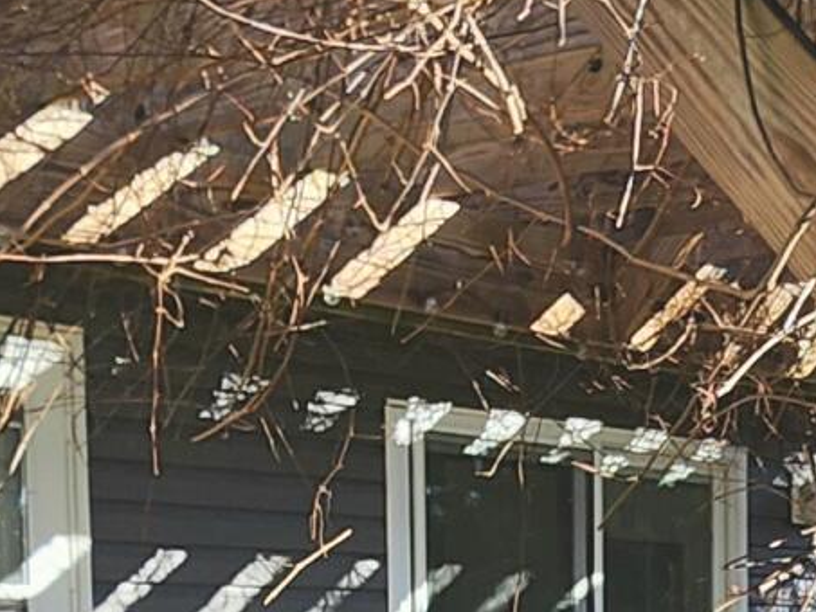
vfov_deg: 15.9
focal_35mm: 86
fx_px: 2028
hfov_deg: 22.0
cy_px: 882
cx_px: 794
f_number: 2.2
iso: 50
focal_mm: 2.2
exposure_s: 1/909
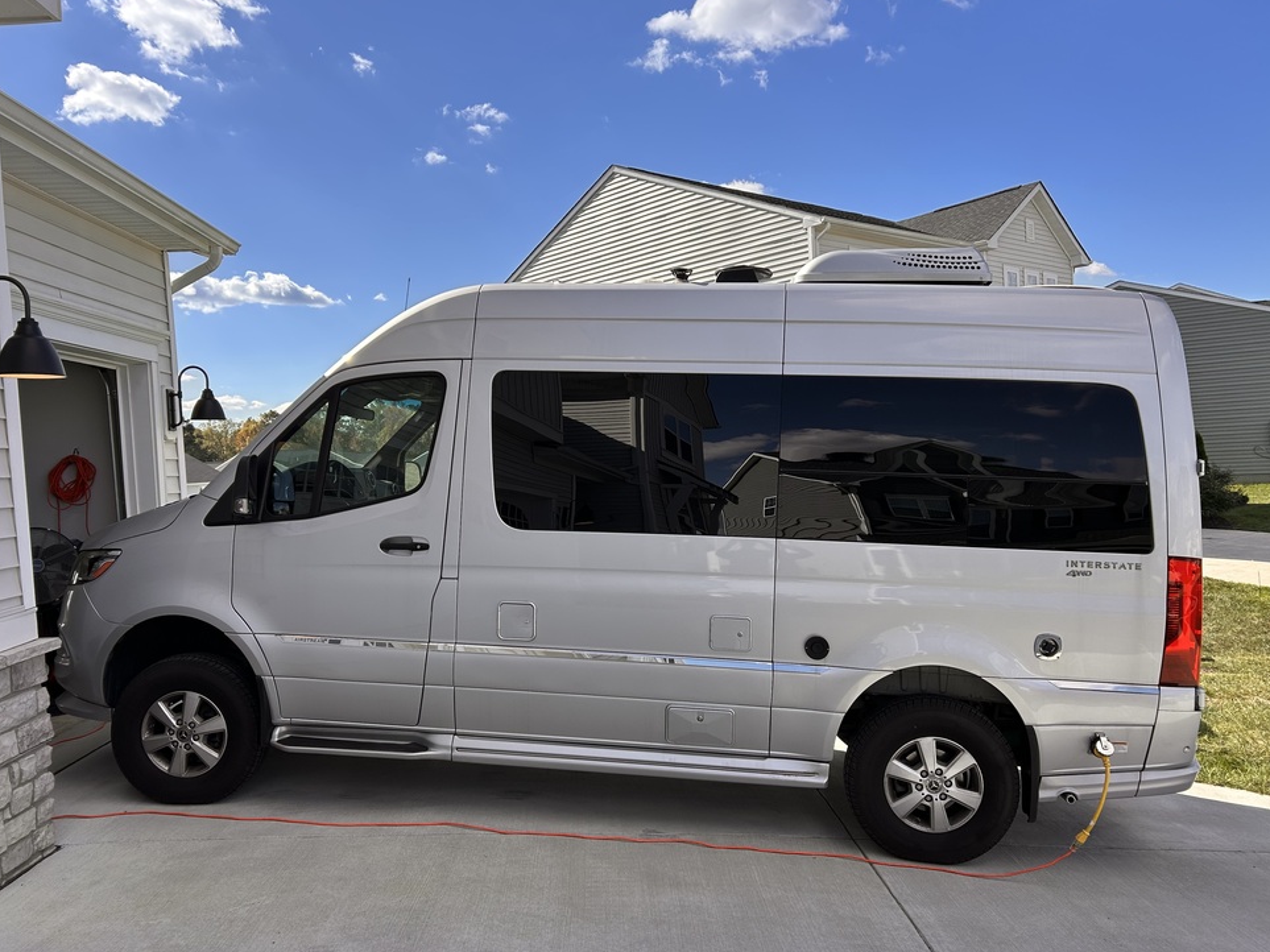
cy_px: 484
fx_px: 990
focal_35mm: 27
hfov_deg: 65.3
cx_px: 638
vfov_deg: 51.3
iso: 50
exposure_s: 1/3077
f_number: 1.5
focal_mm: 5.7
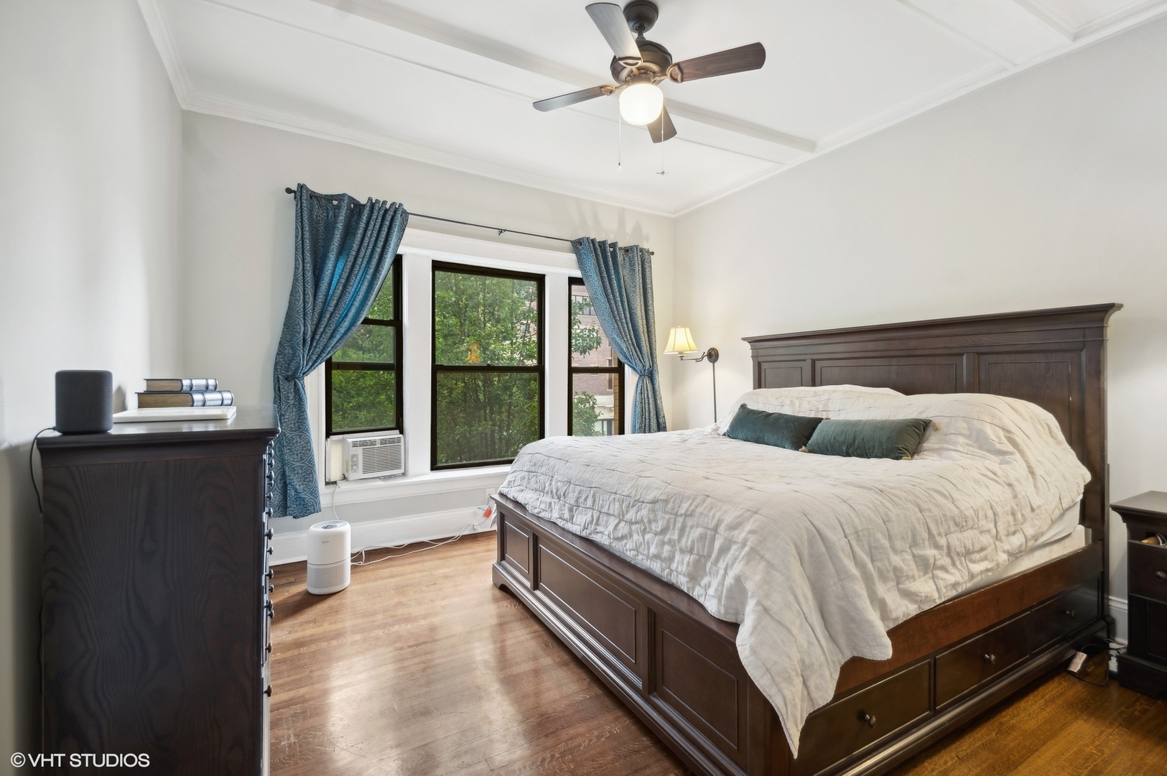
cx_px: 584
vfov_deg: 77.2
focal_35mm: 15
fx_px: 486
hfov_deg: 100.4
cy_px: 388
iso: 100
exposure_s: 1/1.67
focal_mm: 10
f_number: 11
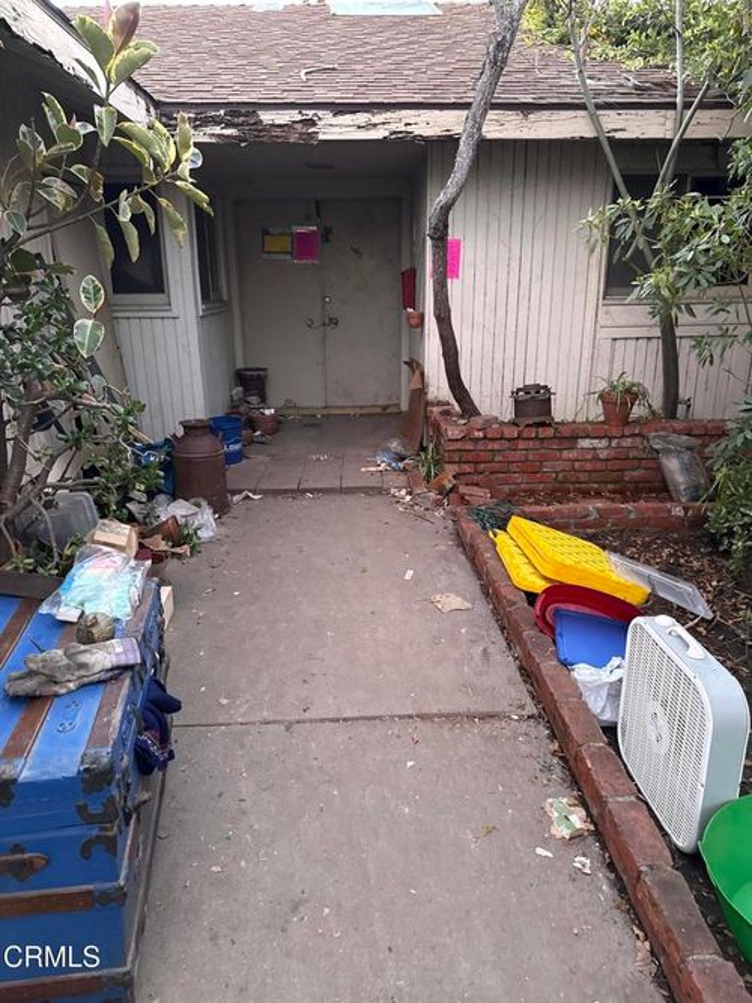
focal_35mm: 24
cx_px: 376
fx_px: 695
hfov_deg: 56.8
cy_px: 502
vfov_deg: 71.6
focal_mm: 6.76
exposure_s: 1/58
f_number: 1.78
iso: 800
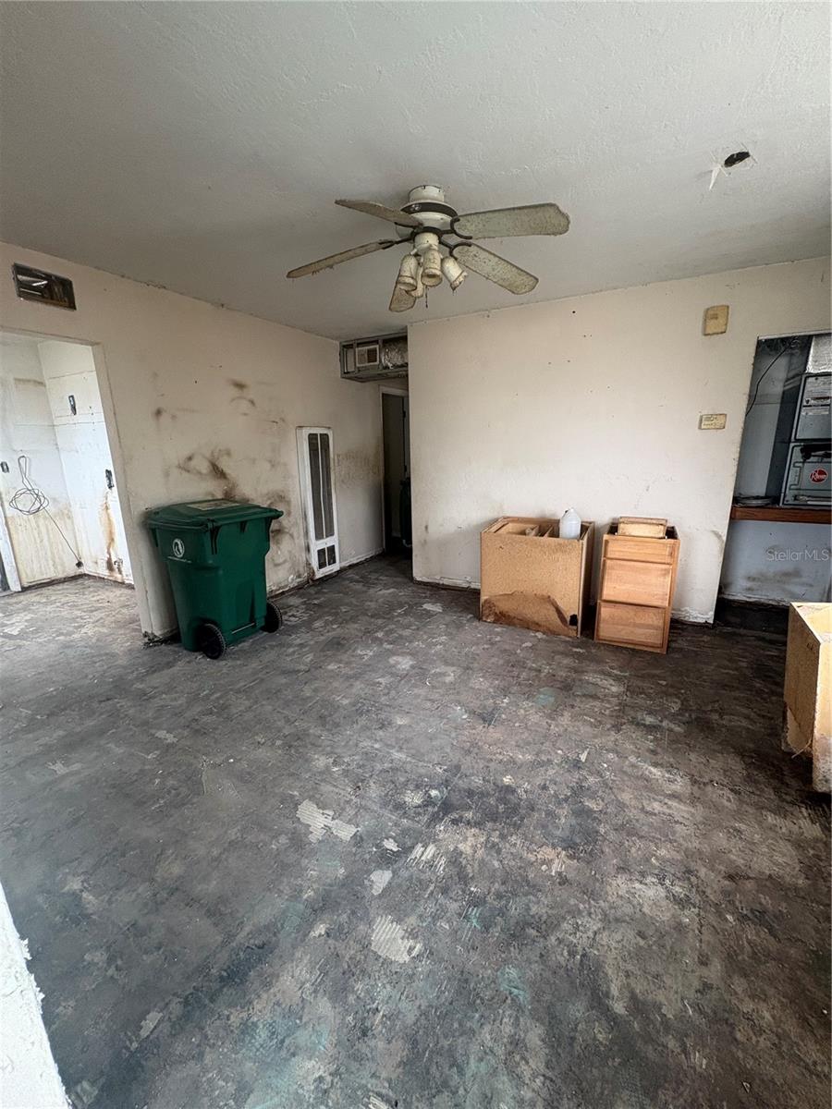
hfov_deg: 85.7
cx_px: 416
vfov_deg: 102.1
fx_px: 449
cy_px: 554
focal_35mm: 14
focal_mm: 2.22
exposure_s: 1/82
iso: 250
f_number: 2.2
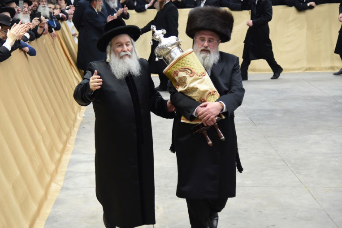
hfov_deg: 21.6
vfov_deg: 14.6
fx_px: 893
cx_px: 132
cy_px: 103
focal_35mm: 94
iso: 1600
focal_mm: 70
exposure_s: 1/160
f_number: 4
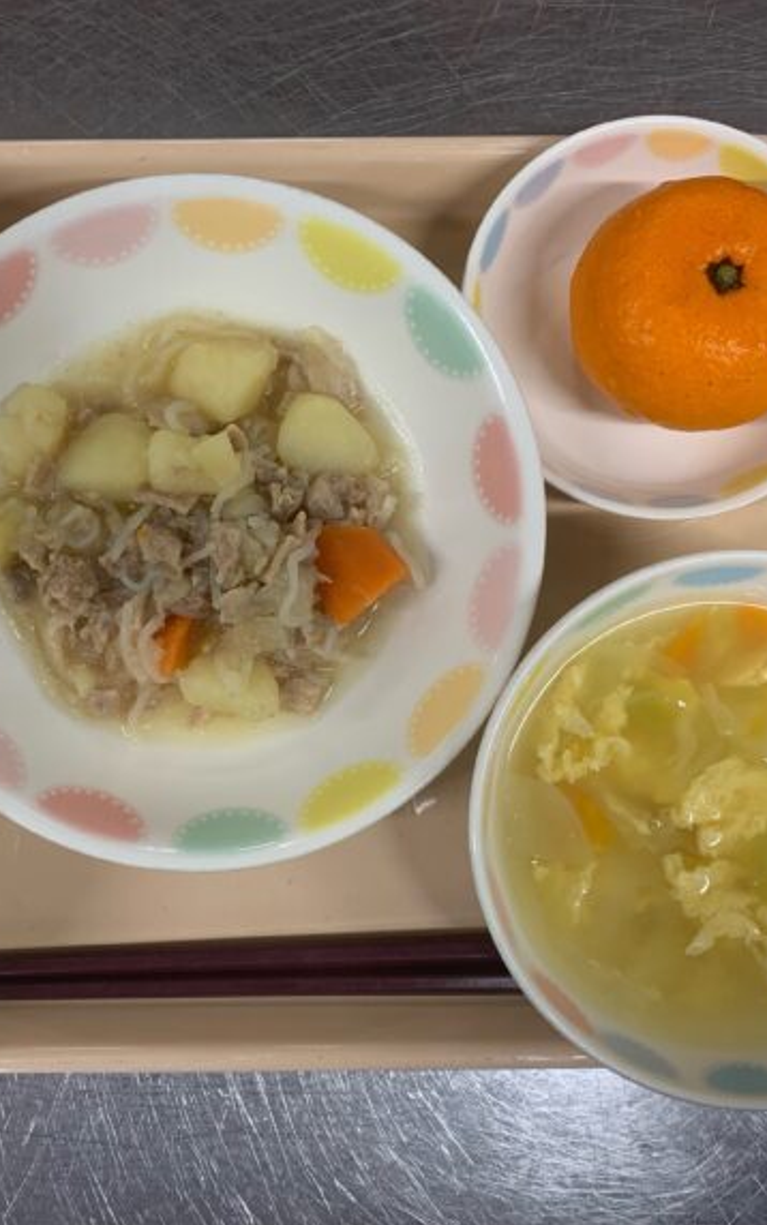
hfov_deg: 34.1
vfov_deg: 52.7
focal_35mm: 37
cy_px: 615
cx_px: 240
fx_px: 1236
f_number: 1.8
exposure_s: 1/60
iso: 64
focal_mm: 4.25
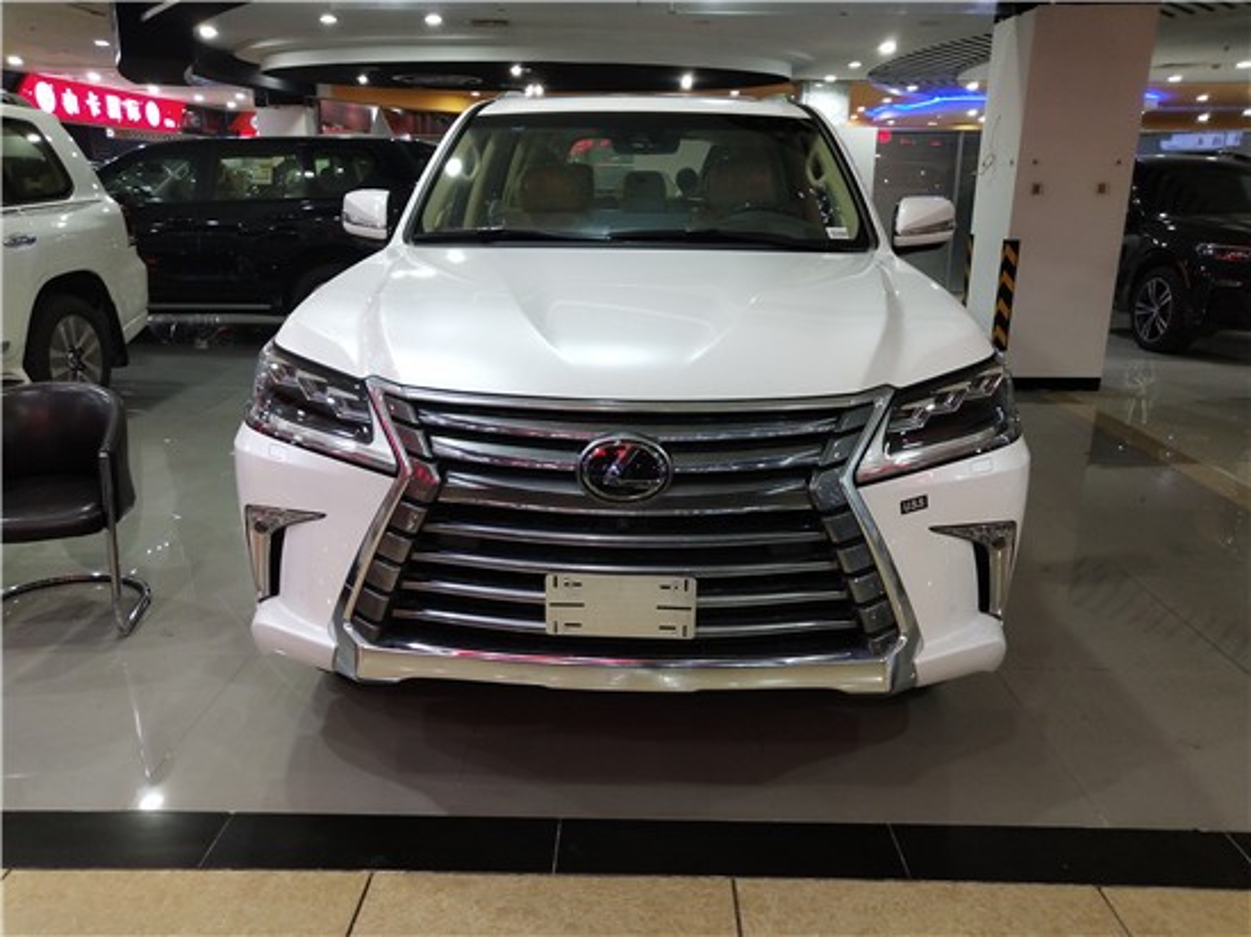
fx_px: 1084
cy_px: 468
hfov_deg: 60.0
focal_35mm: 30
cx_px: 626
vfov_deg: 46.8
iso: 164
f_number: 1.8
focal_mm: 3.95
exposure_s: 1/50
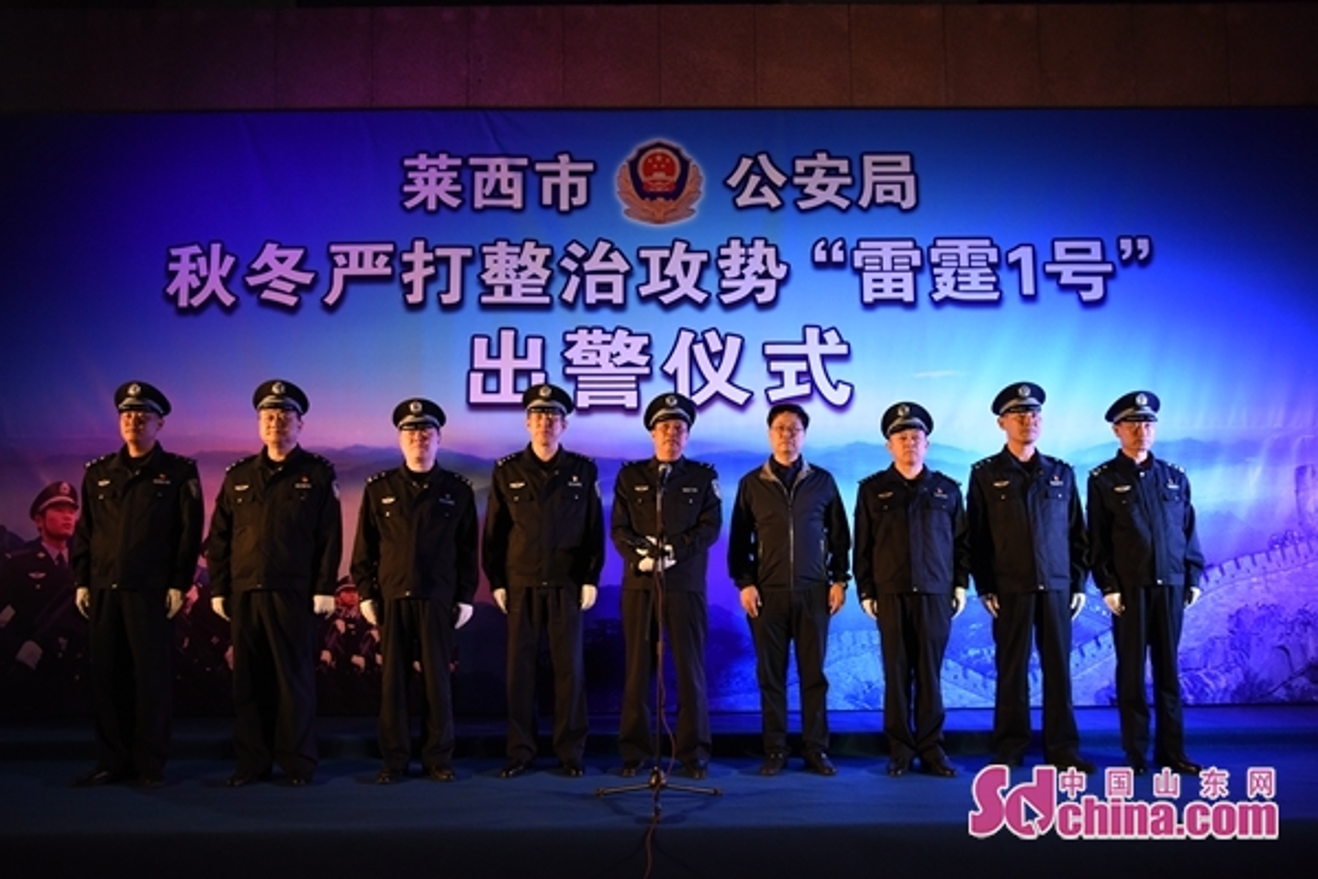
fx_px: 1171
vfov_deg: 41.1
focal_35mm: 32
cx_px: 659
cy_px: 440
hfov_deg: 58.7
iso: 2000
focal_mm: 32
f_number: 2.8
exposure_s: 1/800
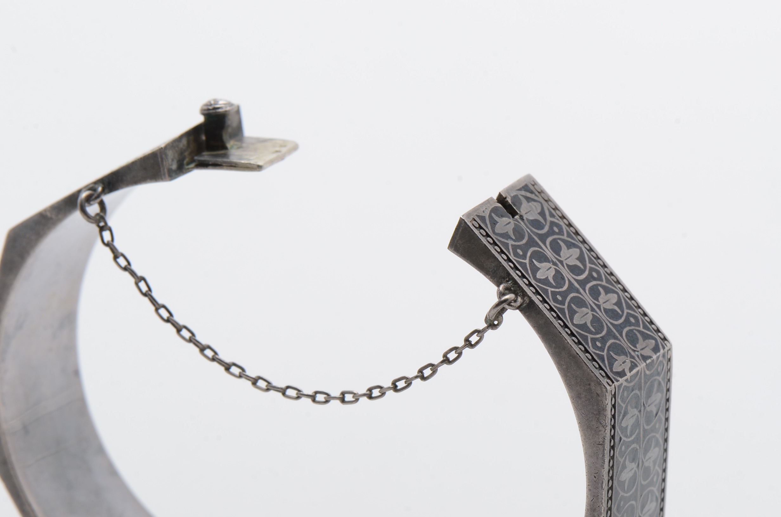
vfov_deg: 10.7
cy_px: 258
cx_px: 390
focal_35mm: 128
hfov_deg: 16.1
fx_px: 2760
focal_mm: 85
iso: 200
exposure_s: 1/125
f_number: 16
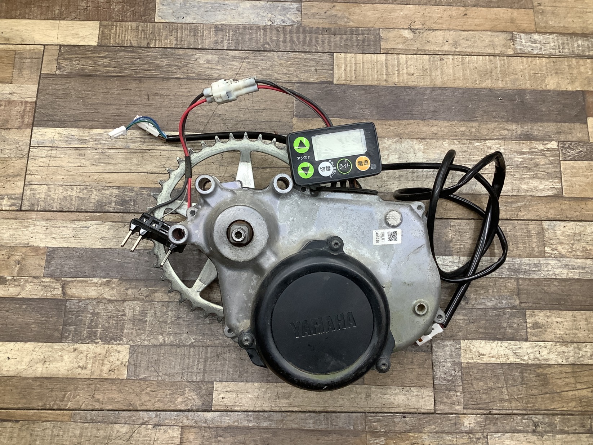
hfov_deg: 58.3
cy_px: 222
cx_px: 296
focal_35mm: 31
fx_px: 531
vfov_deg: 45.5
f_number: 2.4
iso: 125
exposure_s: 1/60
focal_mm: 3.3
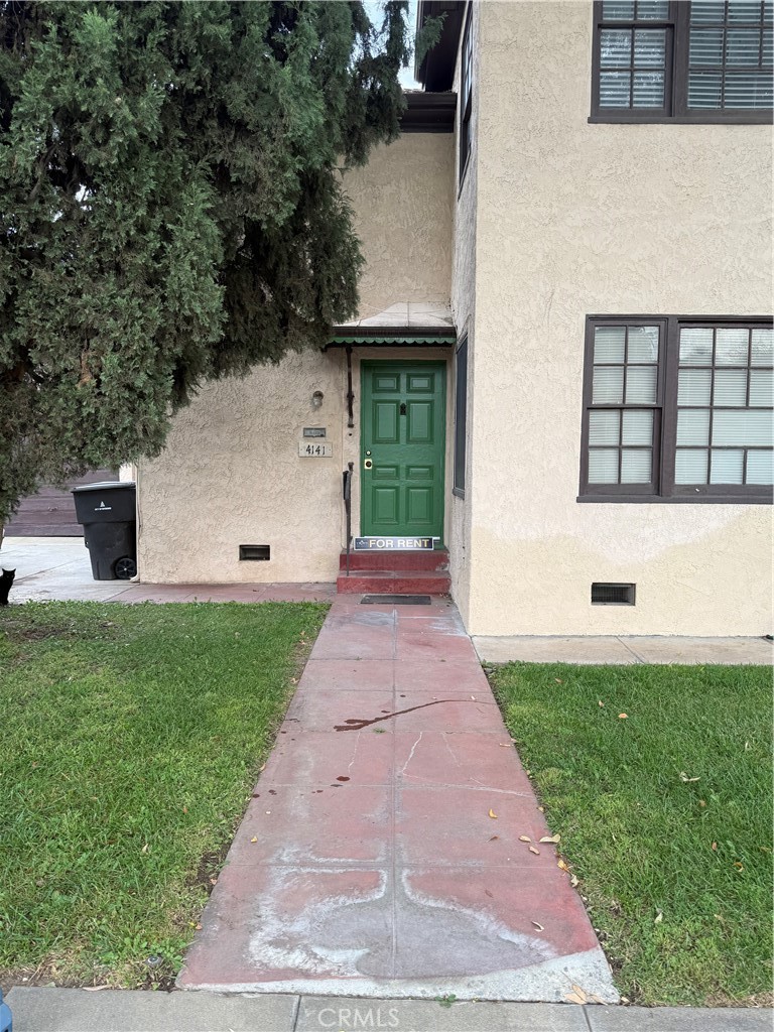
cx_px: 387
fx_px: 716
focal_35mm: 24
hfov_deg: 56.8
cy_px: 516
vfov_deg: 71.6
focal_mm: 6.76
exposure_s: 1/407
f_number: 1.78
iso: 80
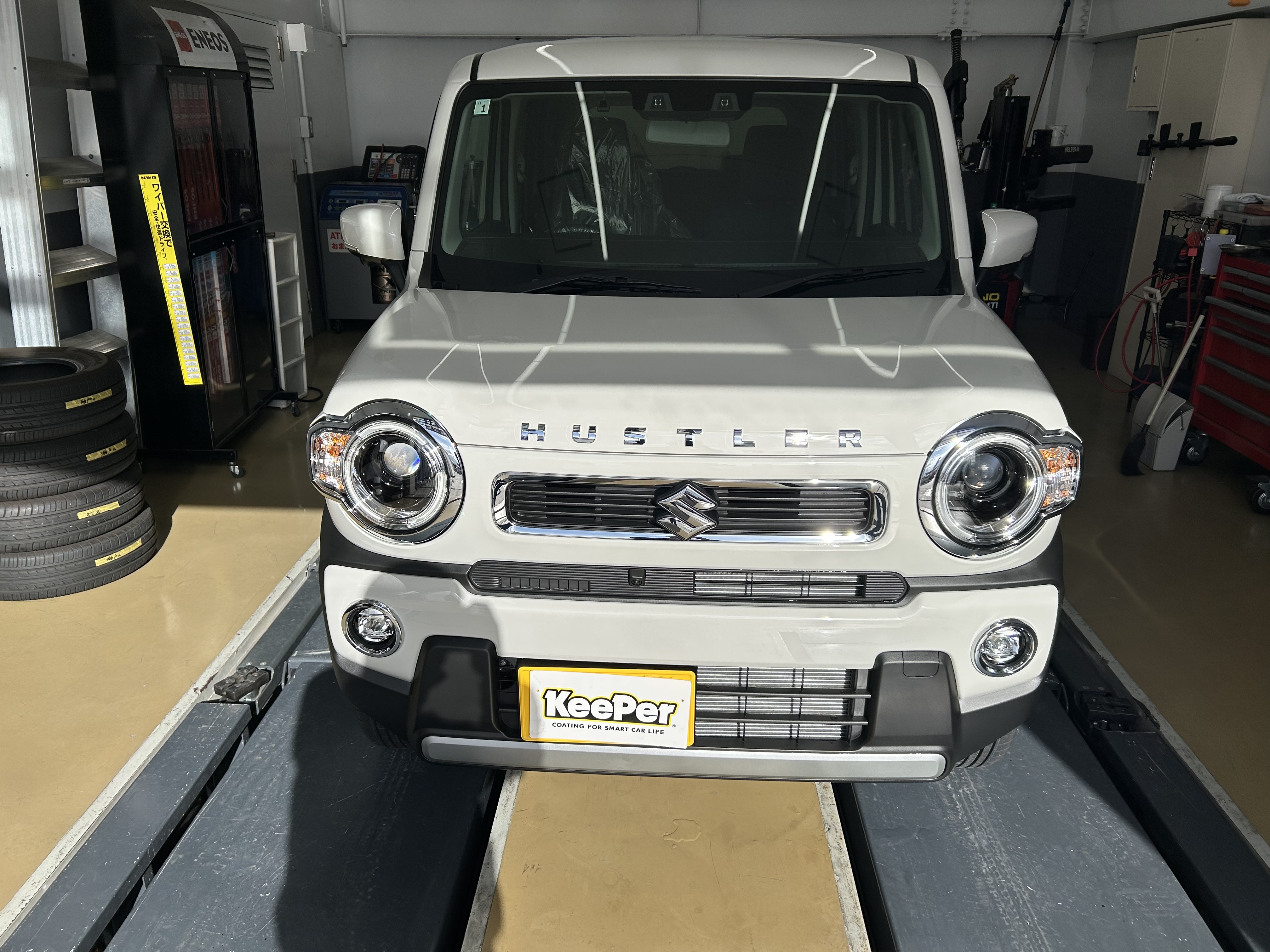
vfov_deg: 53.1
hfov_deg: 67.3
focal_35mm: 26
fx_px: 954
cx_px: 635
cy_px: 476
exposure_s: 1/5587
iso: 50
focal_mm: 5.7
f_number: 1.5
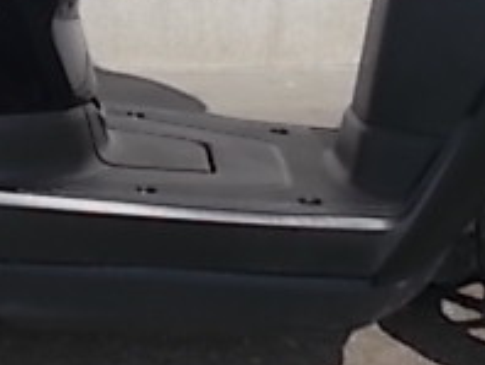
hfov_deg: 15.5
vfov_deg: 11.4
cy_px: -135
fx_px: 1768
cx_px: 88
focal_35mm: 126
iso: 80
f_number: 9.8
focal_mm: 6.9
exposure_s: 1/160
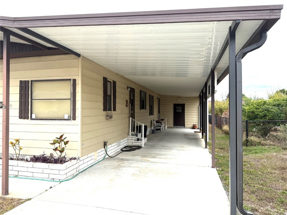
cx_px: 144
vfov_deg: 56.8
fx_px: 199
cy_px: 108
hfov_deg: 71.6
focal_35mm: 24
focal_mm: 6.76
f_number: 1.78
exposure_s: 1/1385
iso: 80
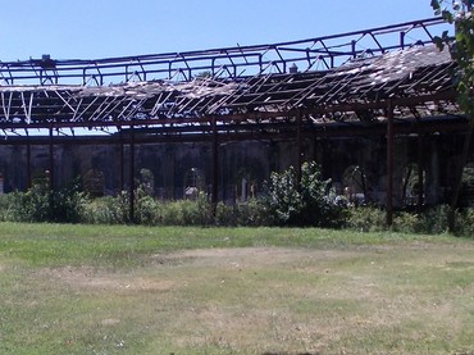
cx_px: 163
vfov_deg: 25.2
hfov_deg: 33.0
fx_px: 794
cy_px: 215
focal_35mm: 58
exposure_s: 1/320
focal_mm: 4
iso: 80
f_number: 5.4
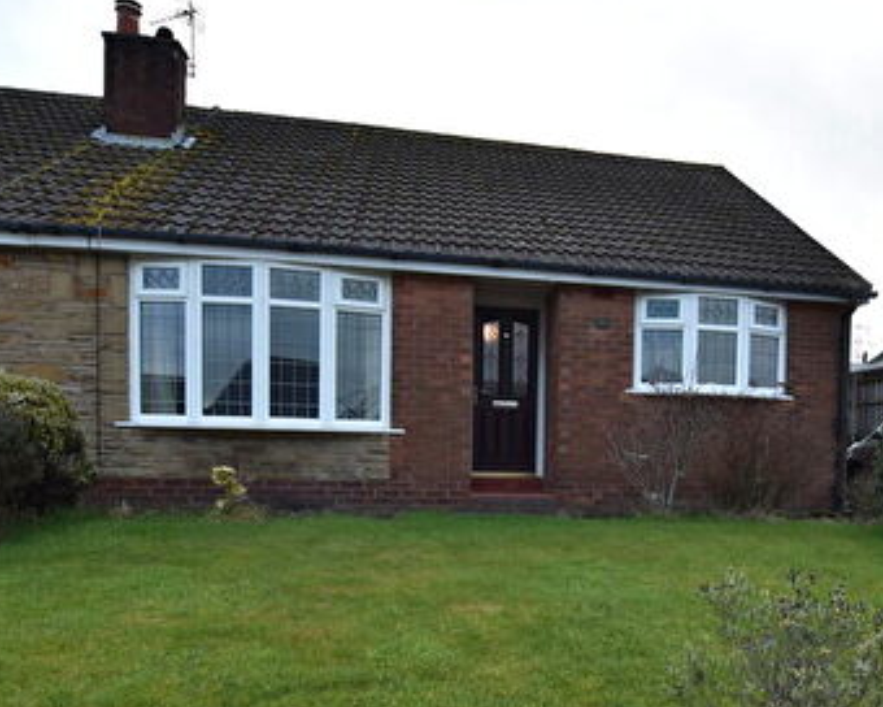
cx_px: 618
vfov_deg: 48.9
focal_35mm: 29
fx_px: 758
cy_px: 487
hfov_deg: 58.5
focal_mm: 10
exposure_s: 1/125
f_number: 5.6
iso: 100
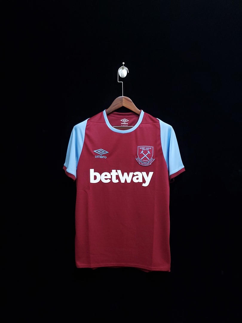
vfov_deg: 67.3
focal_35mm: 26
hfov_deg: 53.1
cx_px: 121
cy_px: 162
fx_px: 242
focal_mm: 4.3
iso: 200
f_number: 1.5
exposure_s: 1/15
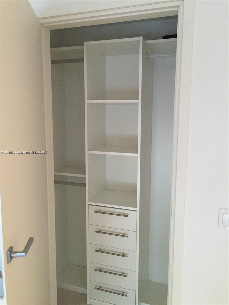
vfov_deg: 61.7
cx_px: 114
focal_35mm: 29
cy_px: 152
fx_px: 256
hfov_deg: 48.2
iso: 200
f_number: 2.2
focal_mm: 4.15
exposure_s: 1/30
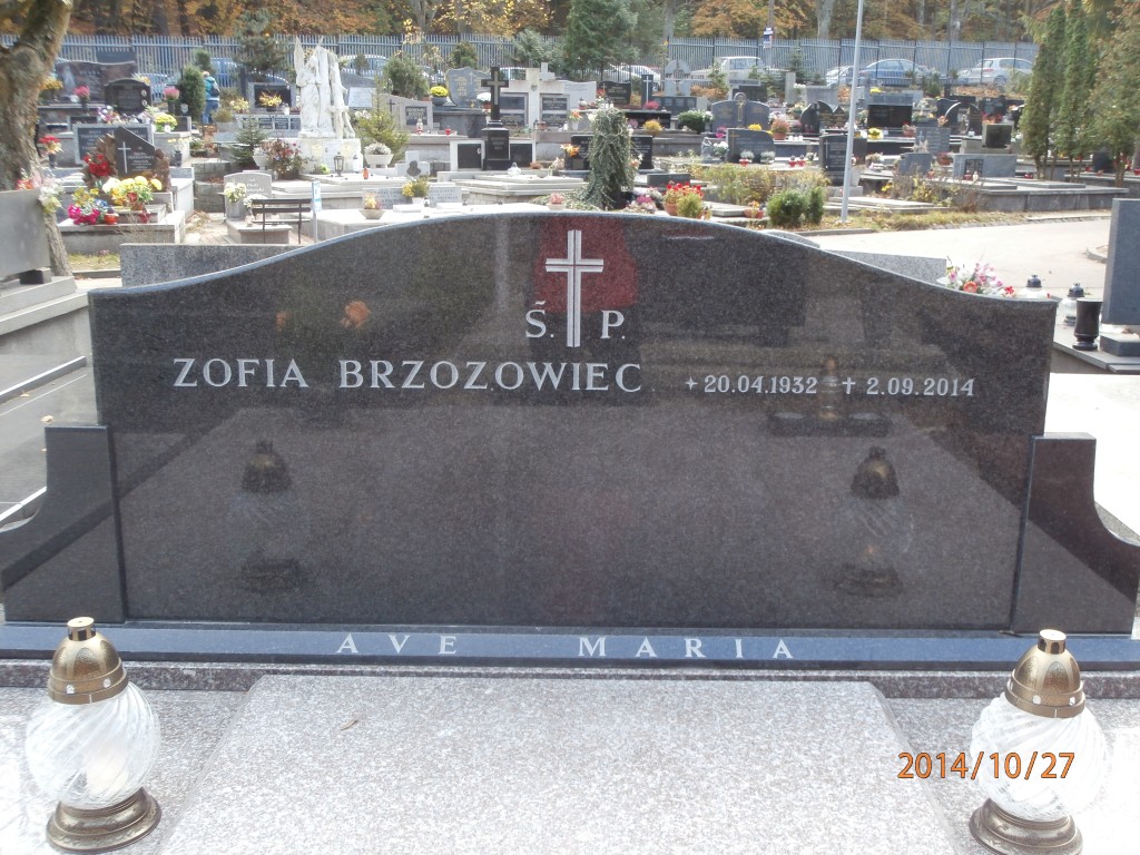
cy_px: 428
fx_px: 1251
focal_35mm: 38
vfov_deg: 37.7
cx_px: 570
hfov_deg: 49.0
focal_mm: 6.67
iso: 100
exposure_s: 1/40
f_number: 3.9
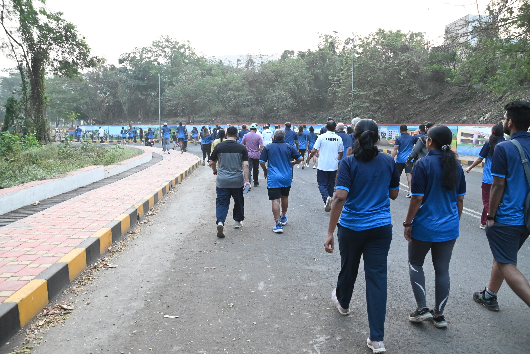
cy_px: 177
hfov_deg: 67.3
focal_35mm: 27
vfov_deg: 48.0
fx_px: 398
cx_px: 265
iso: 4000
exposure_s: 1/320
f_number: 5
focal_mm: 18
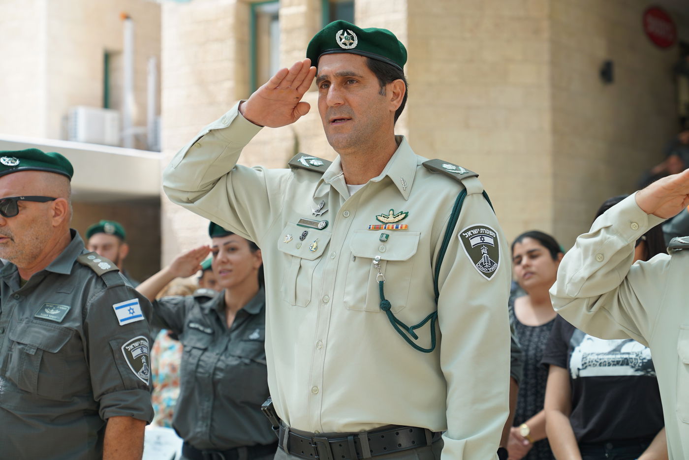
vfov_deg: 19.5
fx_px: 1340
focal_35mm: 70
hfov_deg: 28.8
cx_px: 344
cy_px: 230
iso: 100
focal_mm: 70
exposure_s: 1/160
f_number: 4
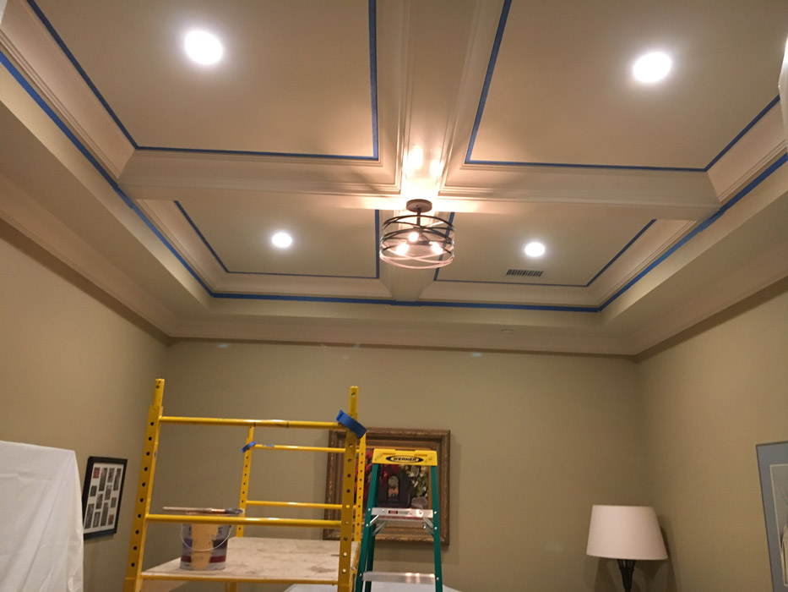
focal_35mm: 29
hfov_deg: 61.7
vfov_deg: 48.2
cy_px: 296
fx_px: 660
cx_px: 394
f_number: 2.2
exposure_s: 1/24
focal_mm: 4.15
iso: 200
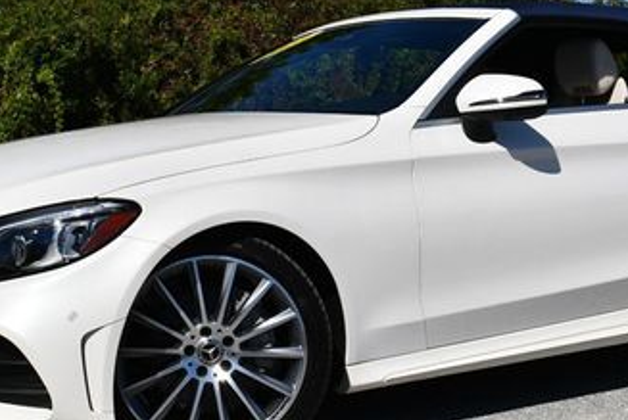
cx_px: 365
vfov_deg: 15.9
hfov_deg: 23.6
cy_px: 127
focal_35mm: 86
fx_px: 1502
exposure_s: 1/400
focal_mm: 22
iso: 100
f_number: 10
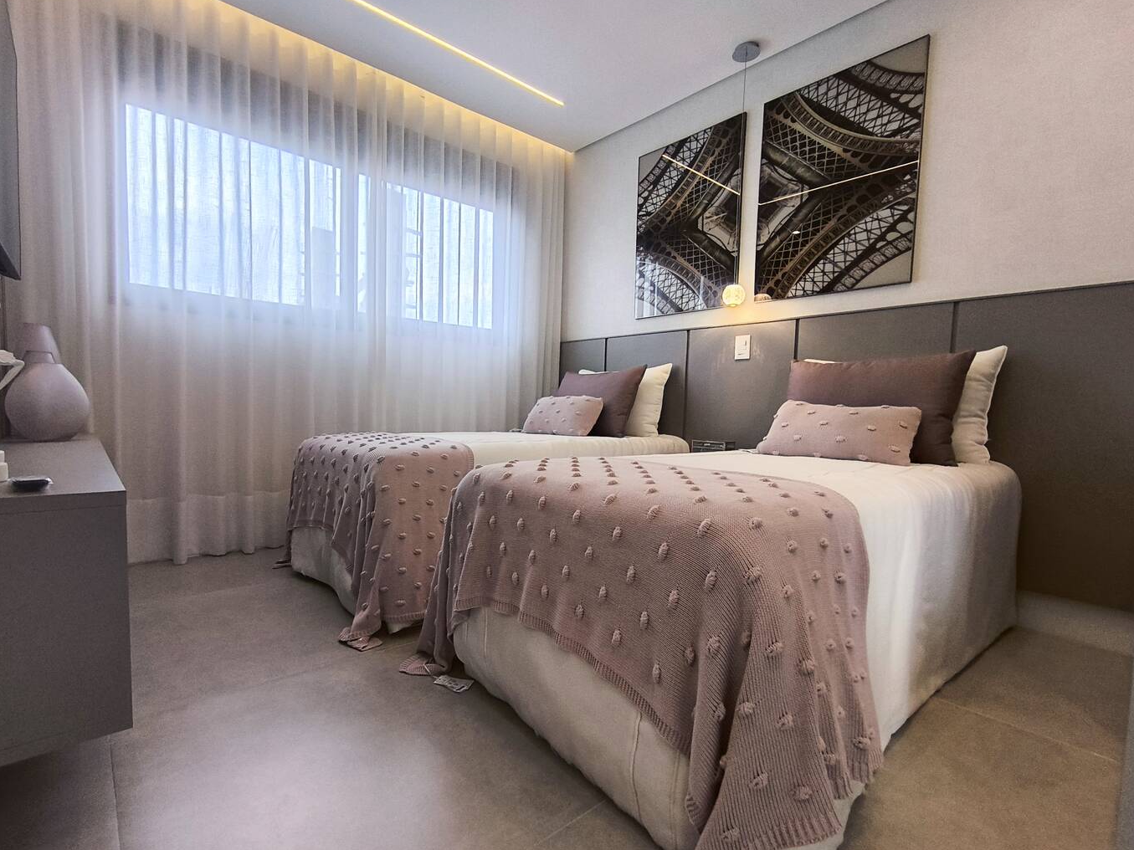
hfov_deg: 90.9
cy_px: 440
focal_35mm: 17
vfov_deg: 74.7
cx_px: 533
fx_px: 557
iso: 80
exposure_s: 1/120
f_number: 2.2
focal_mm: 1.65
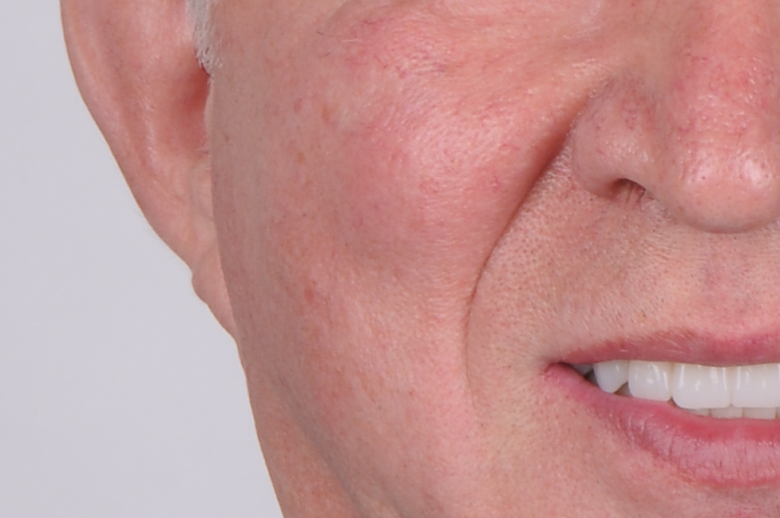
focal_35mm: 691
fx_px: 14958
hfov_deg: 3.0
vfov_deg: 2.0
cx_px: 731
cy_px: 166
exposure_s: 1/100
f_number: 18
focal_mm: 105
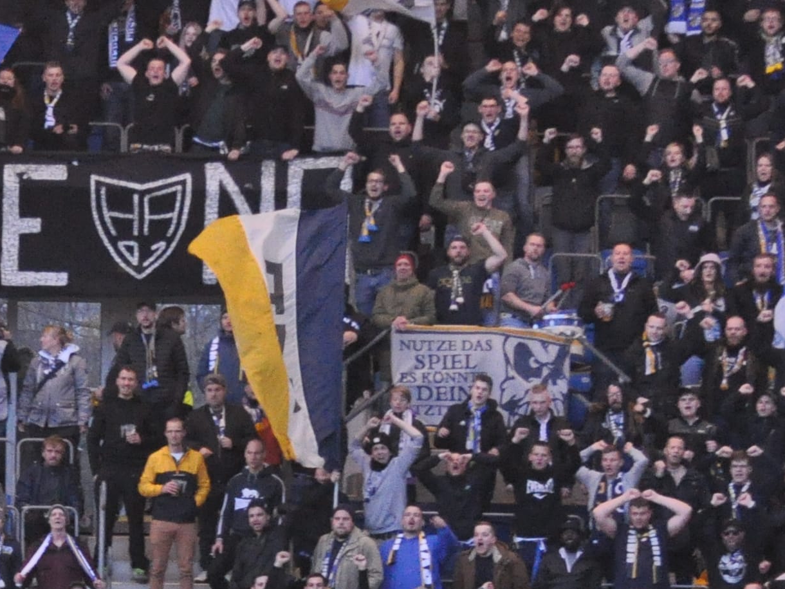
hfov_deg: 4.2
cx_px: -53
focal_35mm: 466
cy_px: 886
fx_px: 10568
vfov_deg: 3.2
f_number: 5
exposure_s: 1/200
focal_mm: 92
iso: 2200
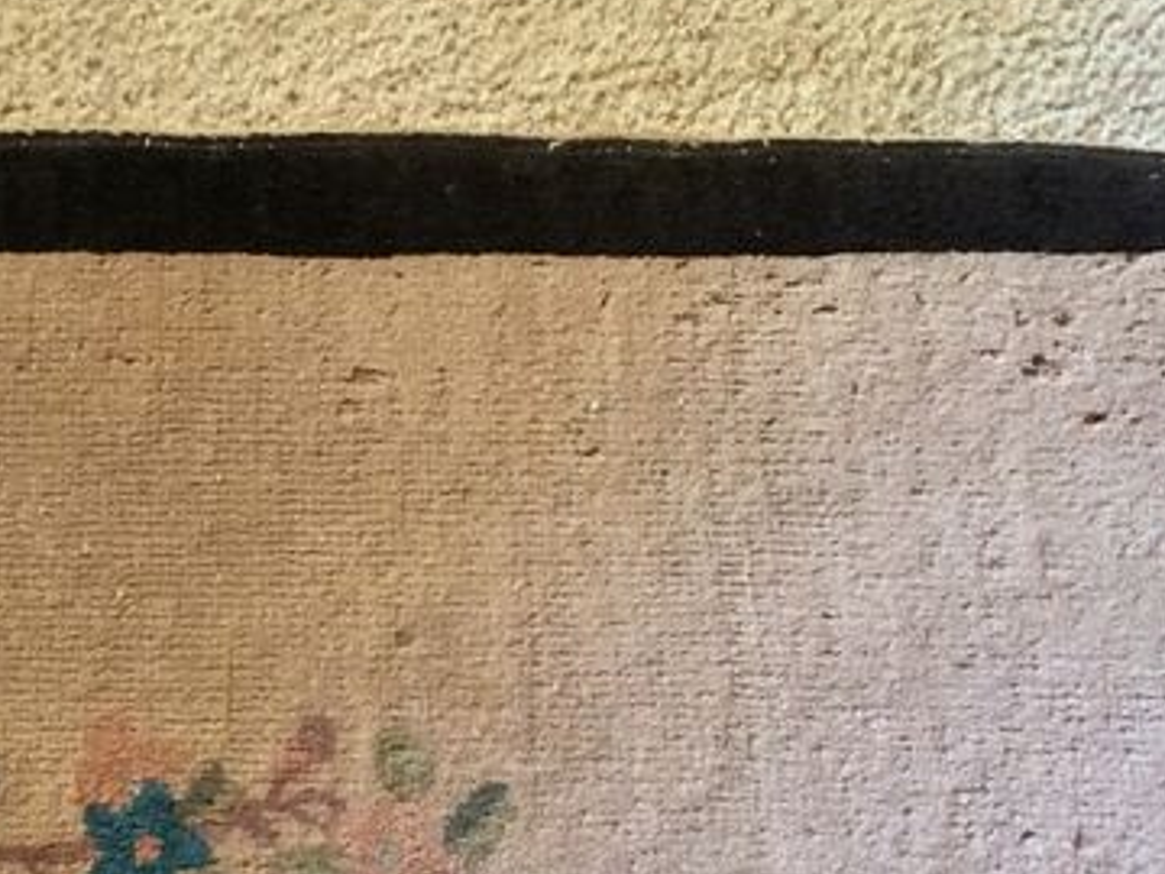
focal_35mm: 75
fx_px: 2524
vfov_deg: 19.4
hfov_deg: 25.5
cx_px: 223
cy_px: 733
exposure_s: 1/30
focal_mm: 4.12
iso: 200
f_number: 2.2
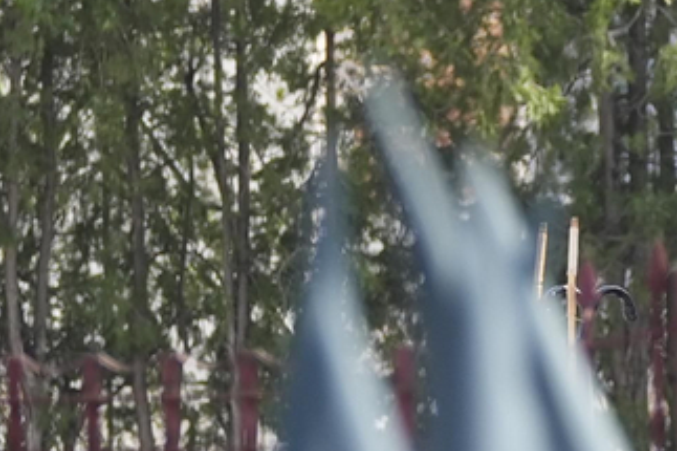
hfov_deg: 2.2
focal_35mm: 955
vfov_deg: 1.4
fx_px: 17949
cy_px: 349
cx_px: 1063
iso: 400
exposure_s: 1/2000
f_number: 2.8
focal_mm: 154
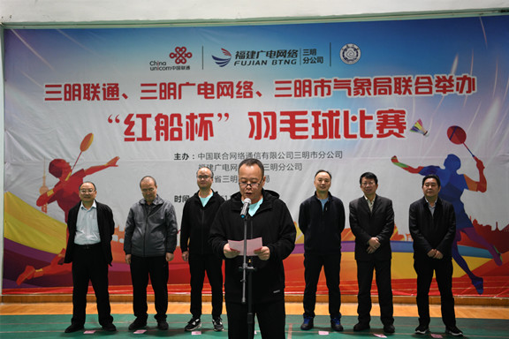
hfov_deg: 41.1
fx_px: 679
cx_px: 254
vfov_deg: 28.1
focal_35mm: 48
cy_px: 170
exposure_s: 1/320
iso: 2000
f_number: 2.8
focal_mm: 48
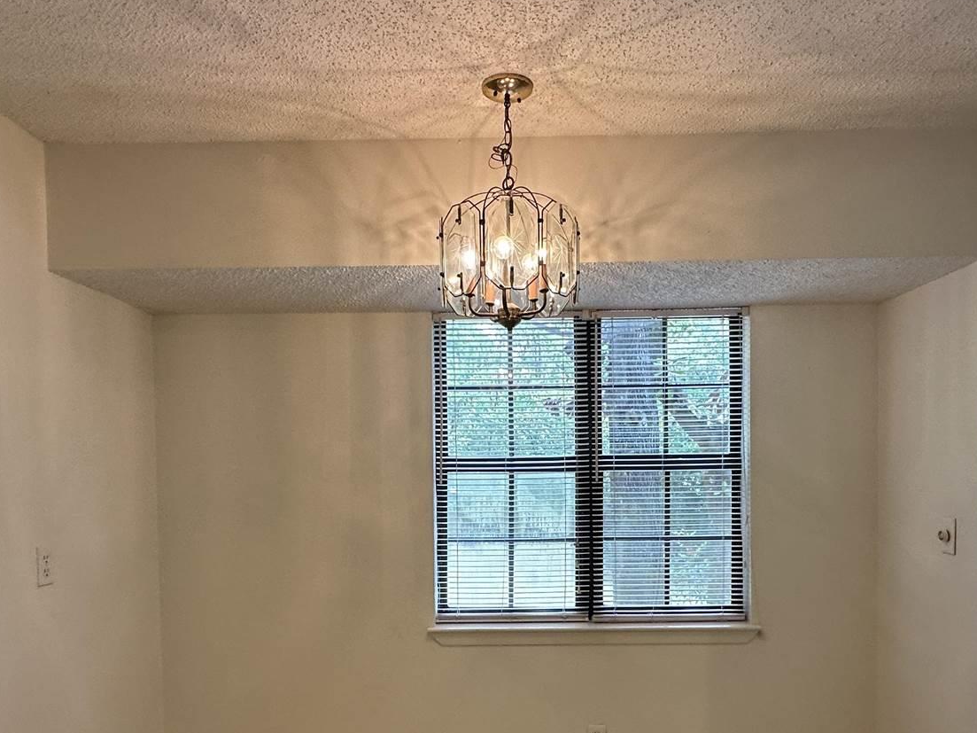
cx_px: 504
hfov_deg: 67.3
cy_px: 498
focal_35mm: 26
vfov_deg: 51.9
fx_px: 734
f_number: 2.2
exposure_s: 1/120
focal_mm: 2.22
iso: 125
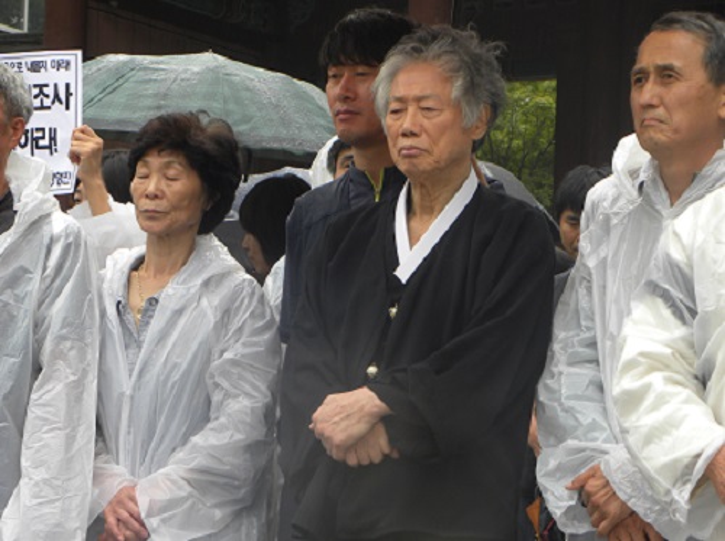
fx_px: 2195
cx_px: 362
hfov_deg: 18.8
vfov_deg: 14.0
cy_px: 270
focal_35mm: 105
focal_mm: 18.8
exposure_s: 1/75
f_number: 4
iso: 66
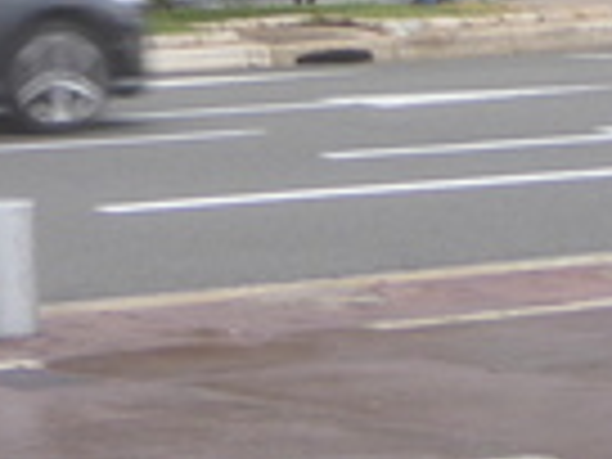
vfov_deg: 6.1
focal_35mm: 234
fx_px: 4137
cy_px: -549
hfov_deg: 8.1
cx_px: -544
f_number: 4.1
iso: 100
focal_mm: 9
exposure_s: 1/60
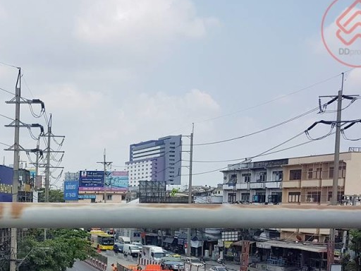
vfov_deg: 26.9
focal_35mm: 52
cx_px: 45
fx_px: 542
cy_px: 253
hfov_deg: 35.0
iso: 40
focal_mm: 4.2
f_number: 1.7
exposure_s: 1/510
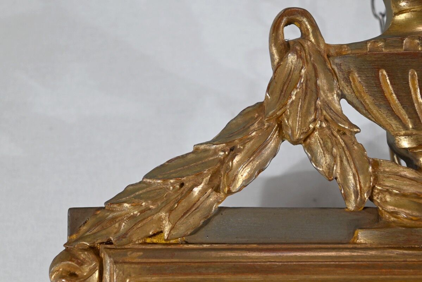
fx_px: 586
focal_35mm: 50
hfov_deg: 39.6
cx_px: 211
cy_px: 141
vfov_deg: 27.0
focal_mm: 50
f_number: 6.3
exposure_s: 1/125
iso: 1400
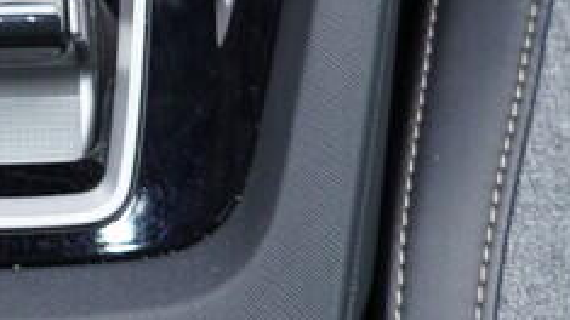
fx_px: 2478
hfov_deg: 13.0
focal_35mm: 164
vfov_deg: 7.3
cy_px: 355
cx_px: 51
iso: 200
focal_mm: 24
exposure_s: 1/40
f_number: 2.8
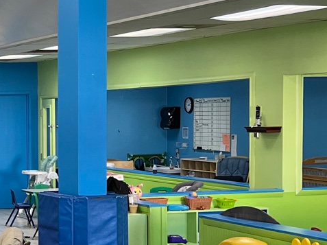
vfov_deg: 13.4
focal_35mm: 110
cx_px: -100
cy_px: 183
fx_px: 1038
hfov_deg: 16.9
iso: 125
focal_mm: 5.7
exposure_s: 1/120
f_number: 1.5
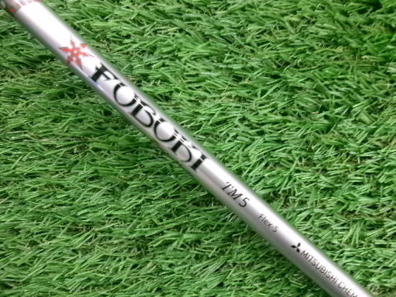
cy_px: 152
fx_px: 366
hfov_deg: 56.8
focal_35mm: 32
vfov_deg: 44.2
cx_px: 193
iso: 800
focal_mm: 5.1
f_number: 3.9
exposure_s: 1/34
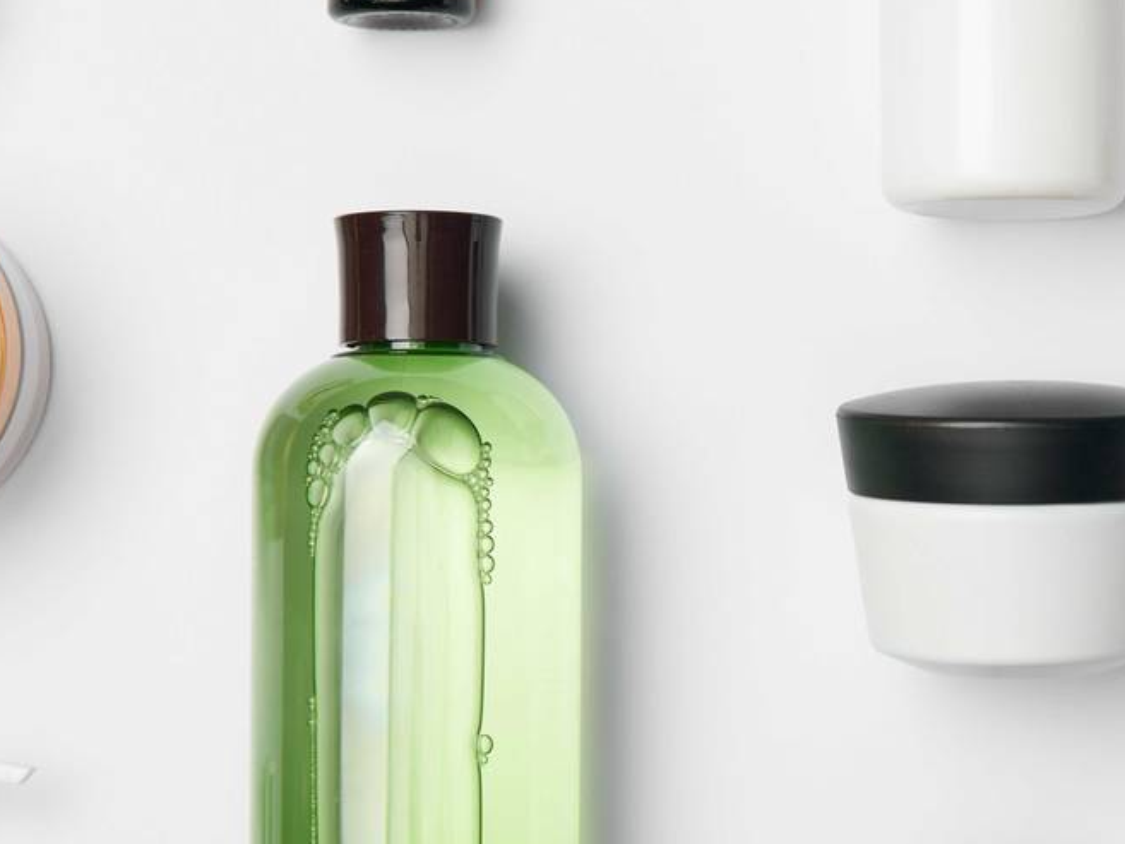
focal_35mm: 154
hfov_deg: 12.7
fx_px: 5006
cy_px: 495
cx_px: 1007
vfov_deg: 9.6
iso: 100
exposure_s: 1/160
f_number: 11
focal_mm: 65
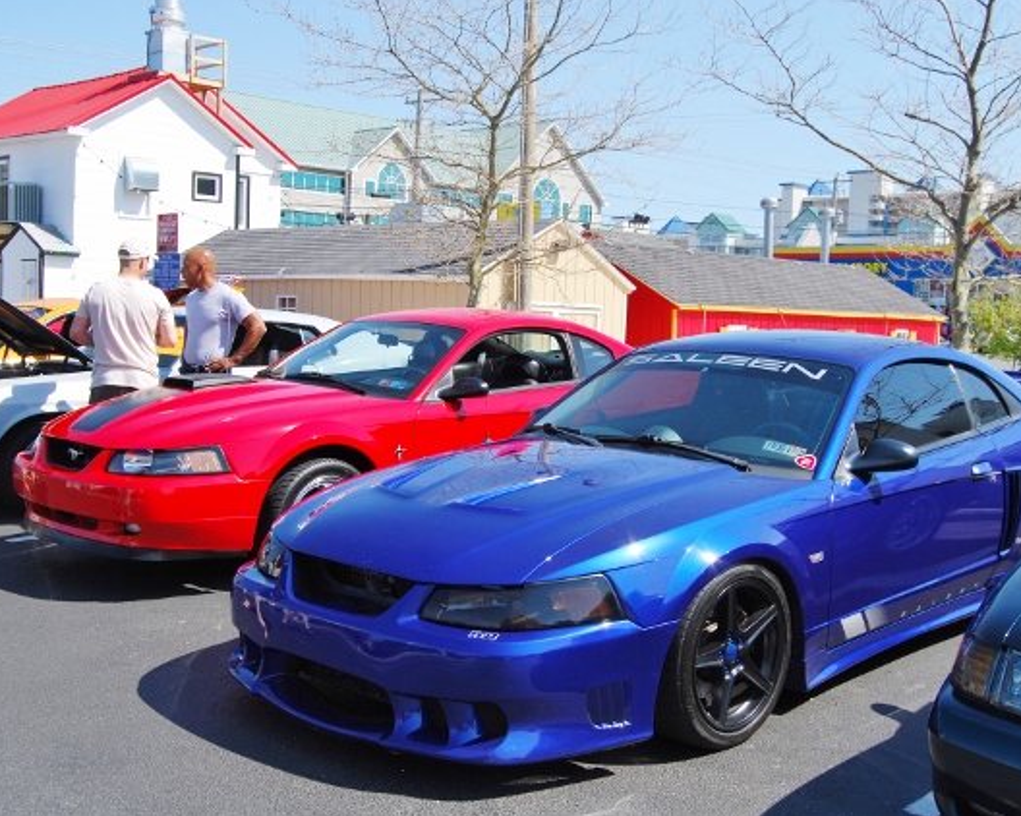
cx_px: 512
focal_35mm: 41
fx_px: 1238
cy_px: 406
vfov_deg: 36.5
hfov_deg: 44.8
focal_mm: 24
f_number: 9
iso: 200
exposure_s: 1/320
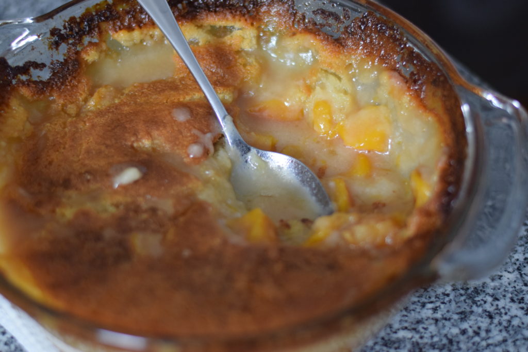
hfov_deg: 27.0
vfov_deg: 18.2
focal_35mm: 75
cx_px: 264
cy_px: 176
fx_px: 1100
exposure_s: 1/125
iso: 800
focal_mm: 50
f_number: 1.8
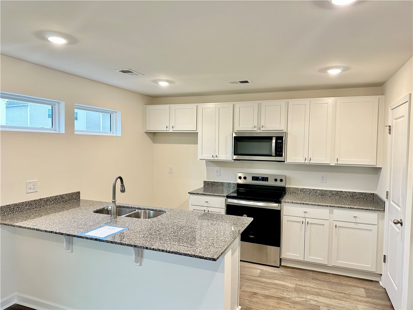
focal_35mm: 24
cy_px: 155
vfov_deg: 56.8
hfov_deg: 71.6
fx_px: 286
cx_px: 206
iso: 250
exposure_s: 1/60
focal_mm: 6.86
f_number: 1.78
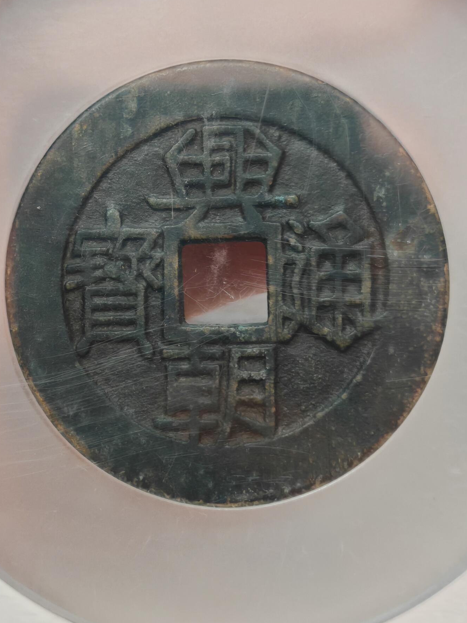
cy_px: 311
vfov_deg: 20.4
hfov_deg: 15.4
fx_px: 1727
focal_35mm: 96
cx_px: 231
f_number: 1.6
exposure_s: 1/100
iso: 200
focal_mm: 7.62
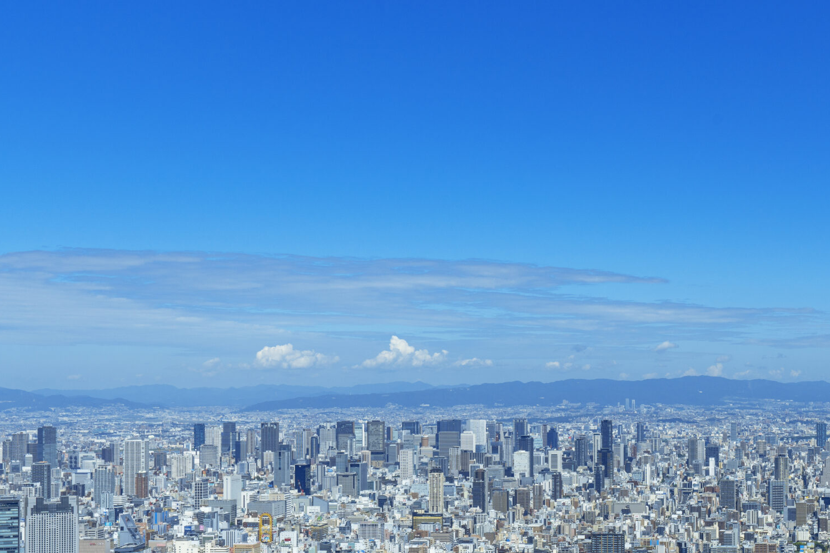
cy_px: 372
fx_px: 1384
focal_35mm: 60
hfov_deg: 32.6
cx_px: 647
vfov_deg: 22.5
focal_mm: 35
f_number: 11
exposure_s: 1/200
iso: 100
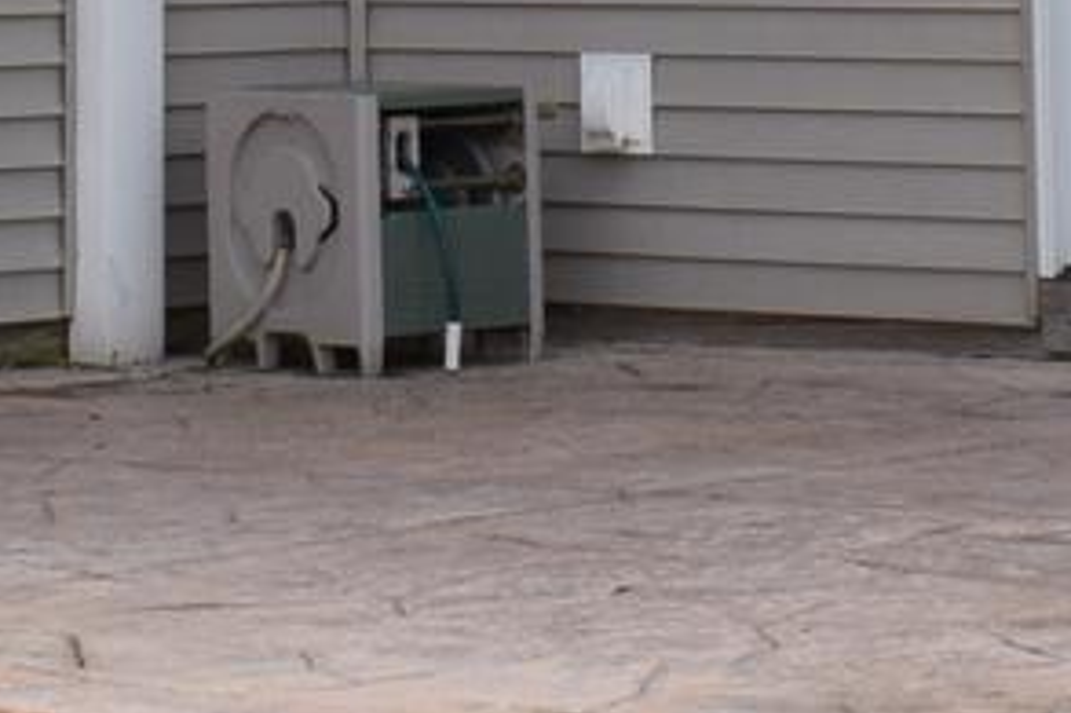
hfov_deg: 8.5
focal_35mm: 242
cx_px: 347
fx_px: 7180
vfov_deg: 5.4
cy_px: -1174
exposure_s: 1/160
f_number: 6.3
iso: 400
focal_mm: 23
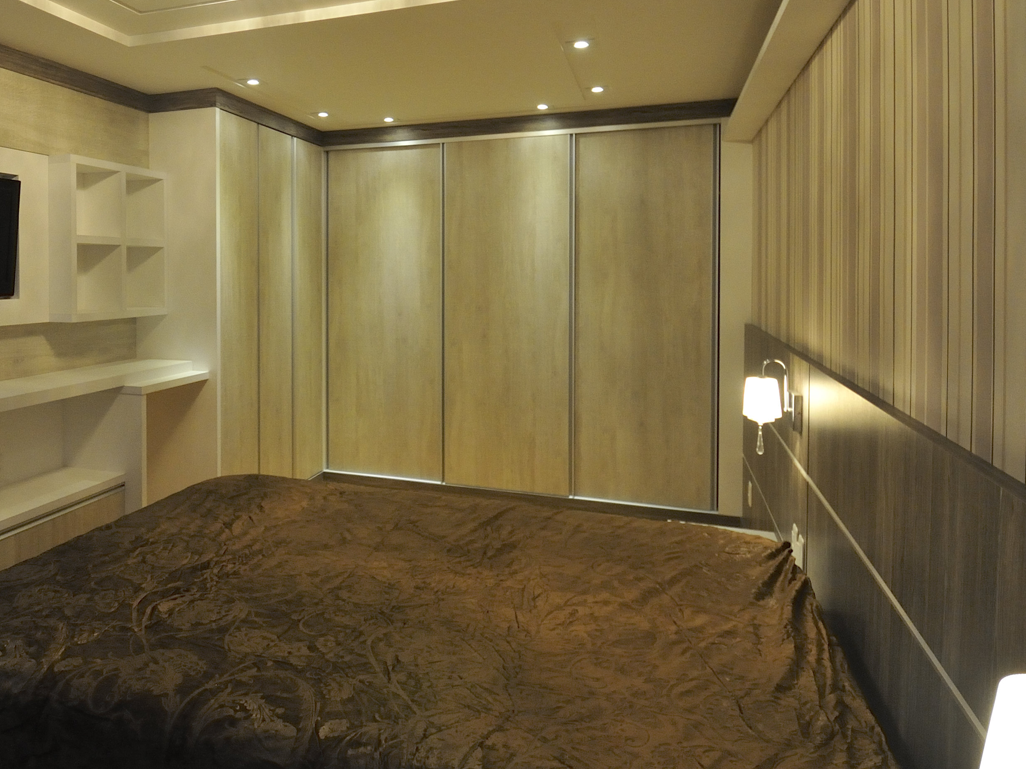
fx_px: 741
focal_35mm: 25
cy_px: 293
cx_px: 260
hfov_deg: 65.3
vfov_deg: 54.3
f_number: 5
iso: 800
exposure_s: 1/25
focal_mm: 10
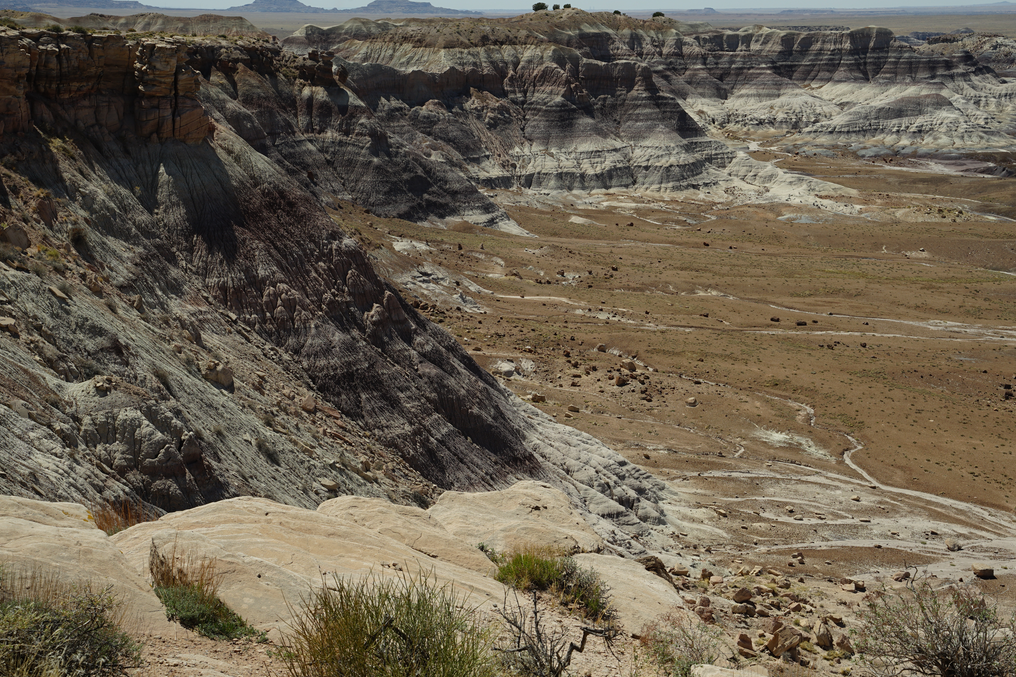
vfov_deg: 20.0
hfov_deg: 29.6
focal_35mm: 68
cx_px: 545
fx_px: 1919
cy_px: 328
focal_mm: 62
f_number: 18
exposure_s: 1/60
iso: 50
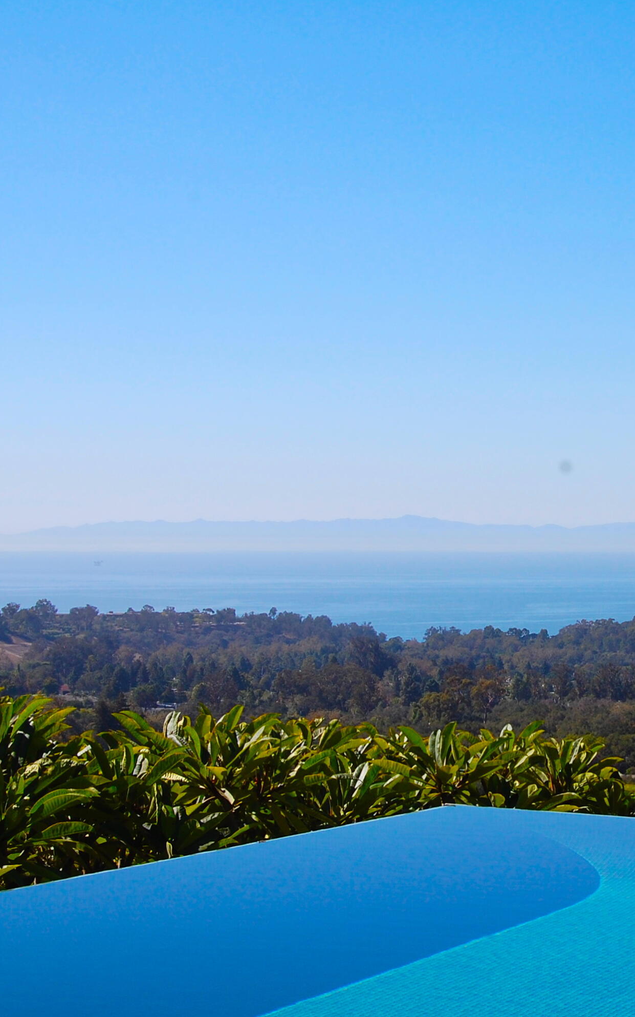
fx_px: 2237
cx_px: 542
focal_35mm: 81
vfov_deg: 25.6
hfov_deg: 16.0
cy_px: 509
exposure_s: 1/400
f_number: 11
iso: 200
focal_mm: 35
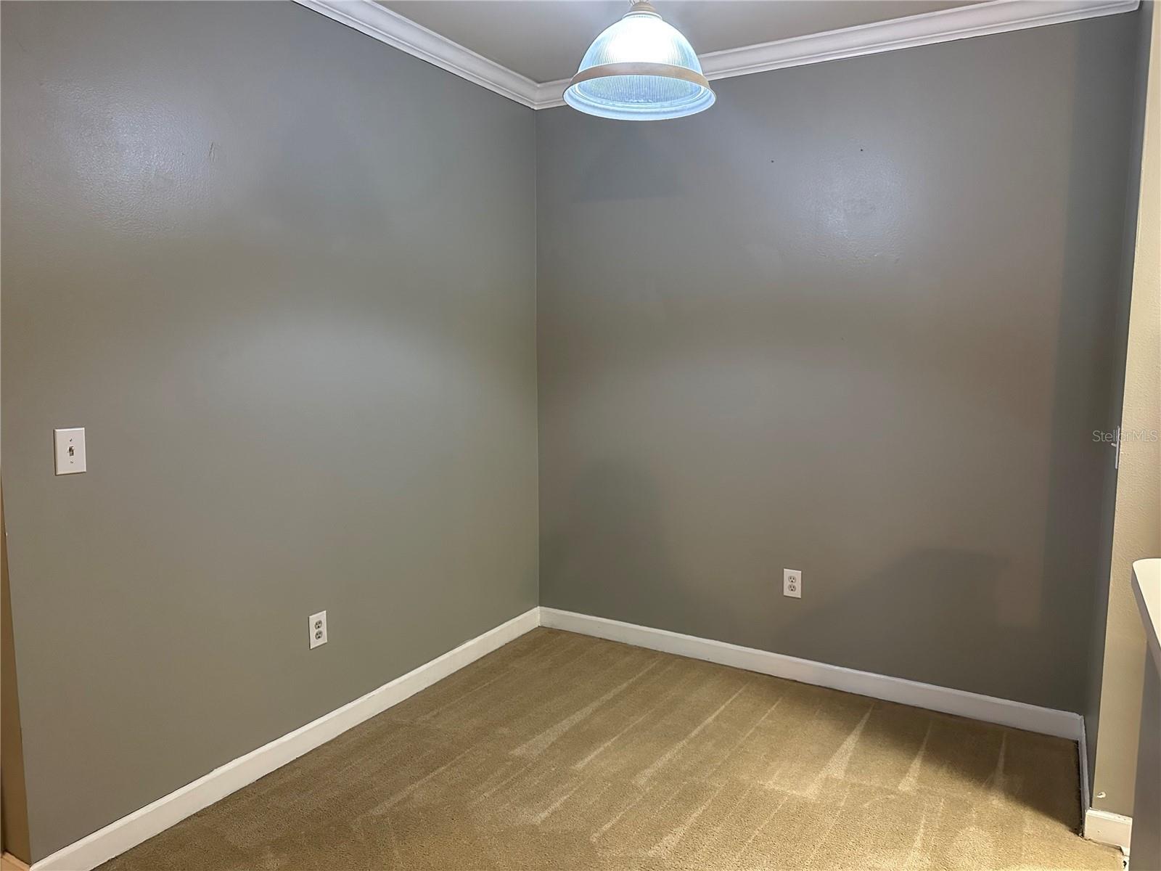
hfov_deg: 71.6
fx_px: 805
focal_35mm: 24
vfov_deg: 56.8
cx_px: 580
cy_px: 436
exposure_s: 1/60
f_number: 1.78
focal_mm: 6.86
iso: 640
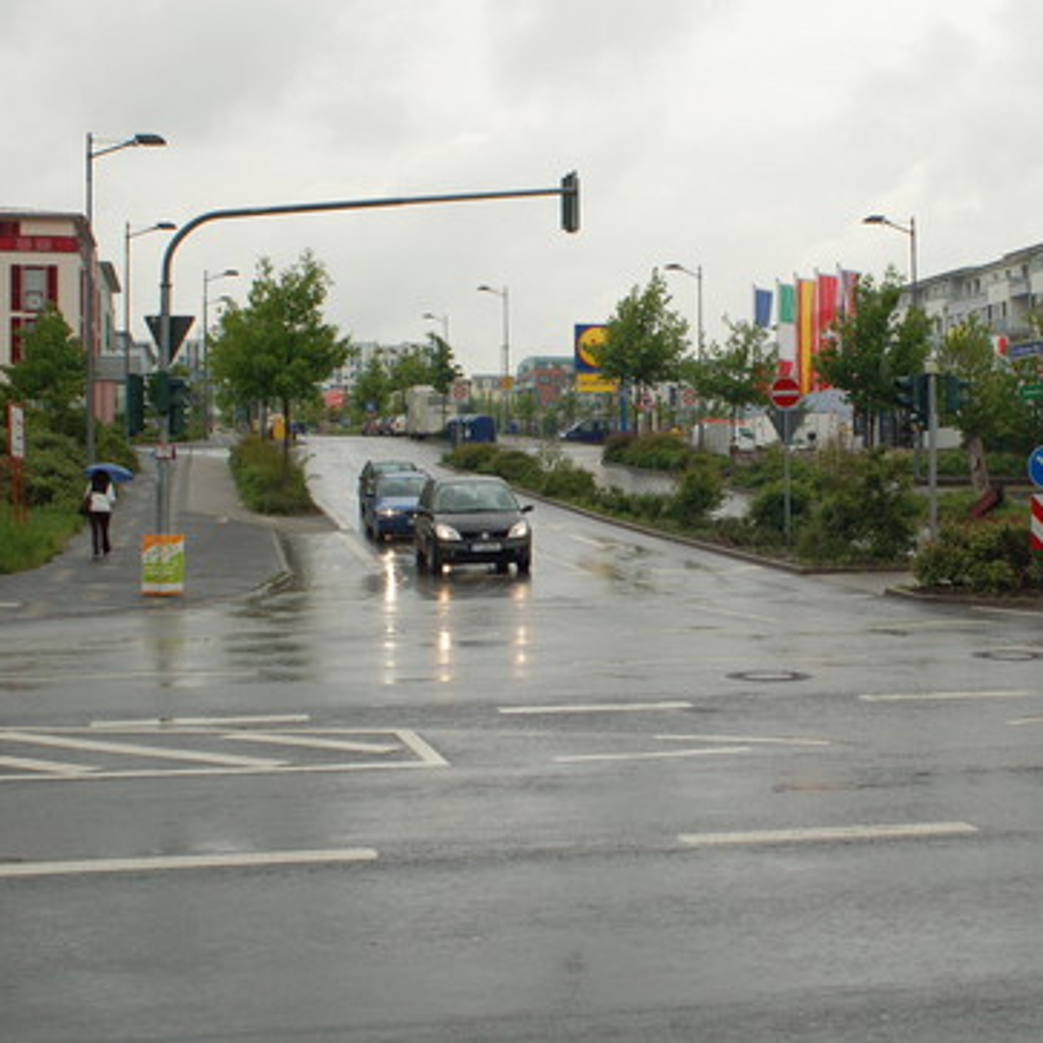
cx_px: 738
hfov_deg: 31.3
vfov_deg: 31.6
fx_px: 1841
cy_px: 520
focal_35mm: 54
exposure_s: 1/320
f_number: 9
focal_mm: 28
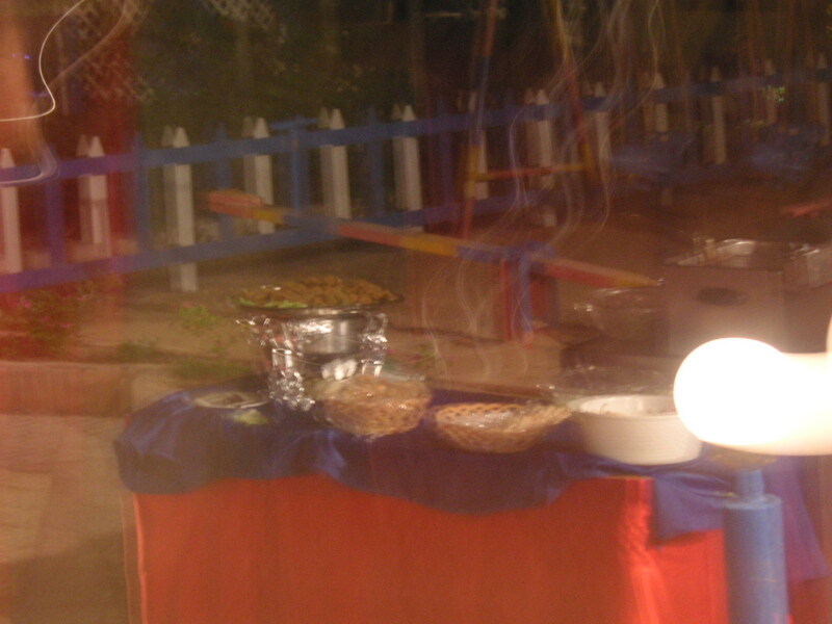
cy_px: 312
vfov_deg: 15.4
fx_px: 2307
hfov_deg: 20.4
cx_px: 416
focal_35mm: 96
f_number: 4.9
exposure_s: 1.5
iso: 100
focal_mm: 15.9
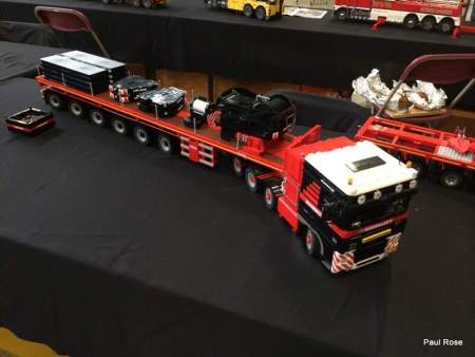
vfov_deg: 46.8
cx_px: 238
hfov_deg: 59.9
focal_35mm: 30
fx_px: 412
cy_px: 178
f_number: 2.2
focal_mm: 4.12
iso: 320
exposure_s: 1/20
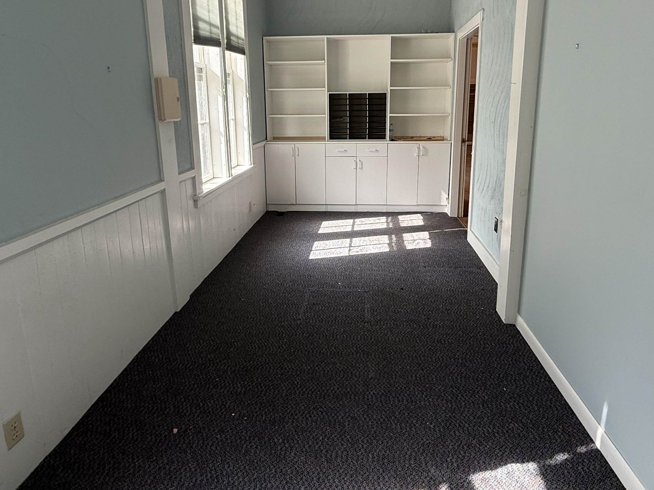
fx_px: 434
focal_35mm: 23
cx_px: 335
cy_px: 192
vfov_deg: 58.3
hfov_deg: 73.9
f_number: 2.2
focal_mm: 2.22
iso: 64
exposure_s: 1/117
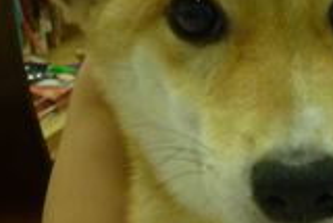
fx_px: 1009
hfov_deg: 18.4
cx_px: 314
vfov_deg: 12.6
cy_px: 98
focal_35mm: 109
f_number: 3.1
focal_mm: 5
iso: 200
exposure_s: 1/60
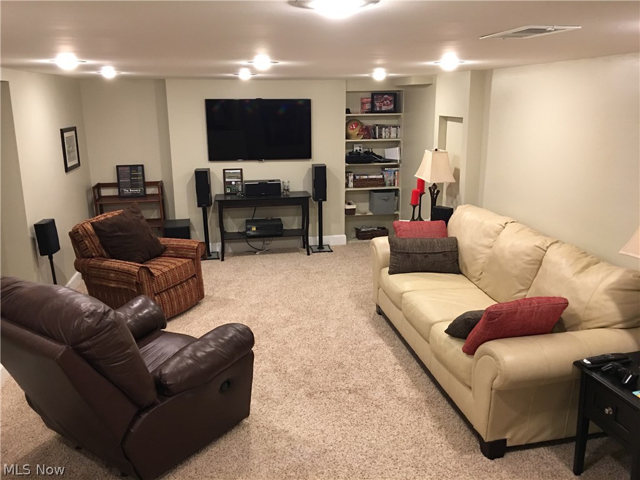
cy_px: 240
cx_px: 320
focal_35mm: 29
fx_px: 536
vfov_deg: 48.2
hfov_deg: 61.7
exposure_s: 1/15
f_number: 2.2
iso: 100
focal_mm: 4.15
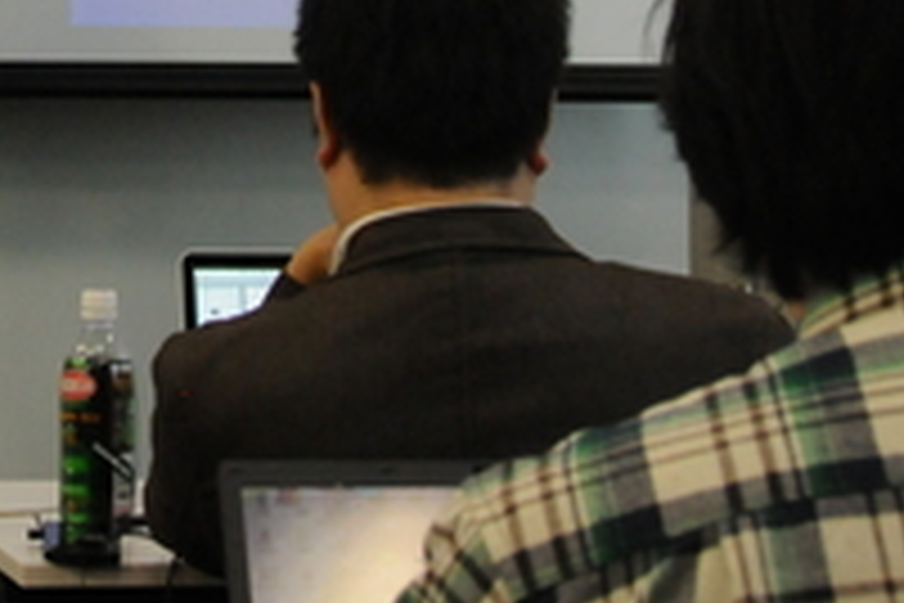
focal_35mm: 167
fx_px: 4193
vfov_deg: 8.0
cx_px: -184
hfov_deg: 12.0
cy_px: -317
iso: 1600
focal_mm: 28
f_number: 5.6
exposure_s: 1/100
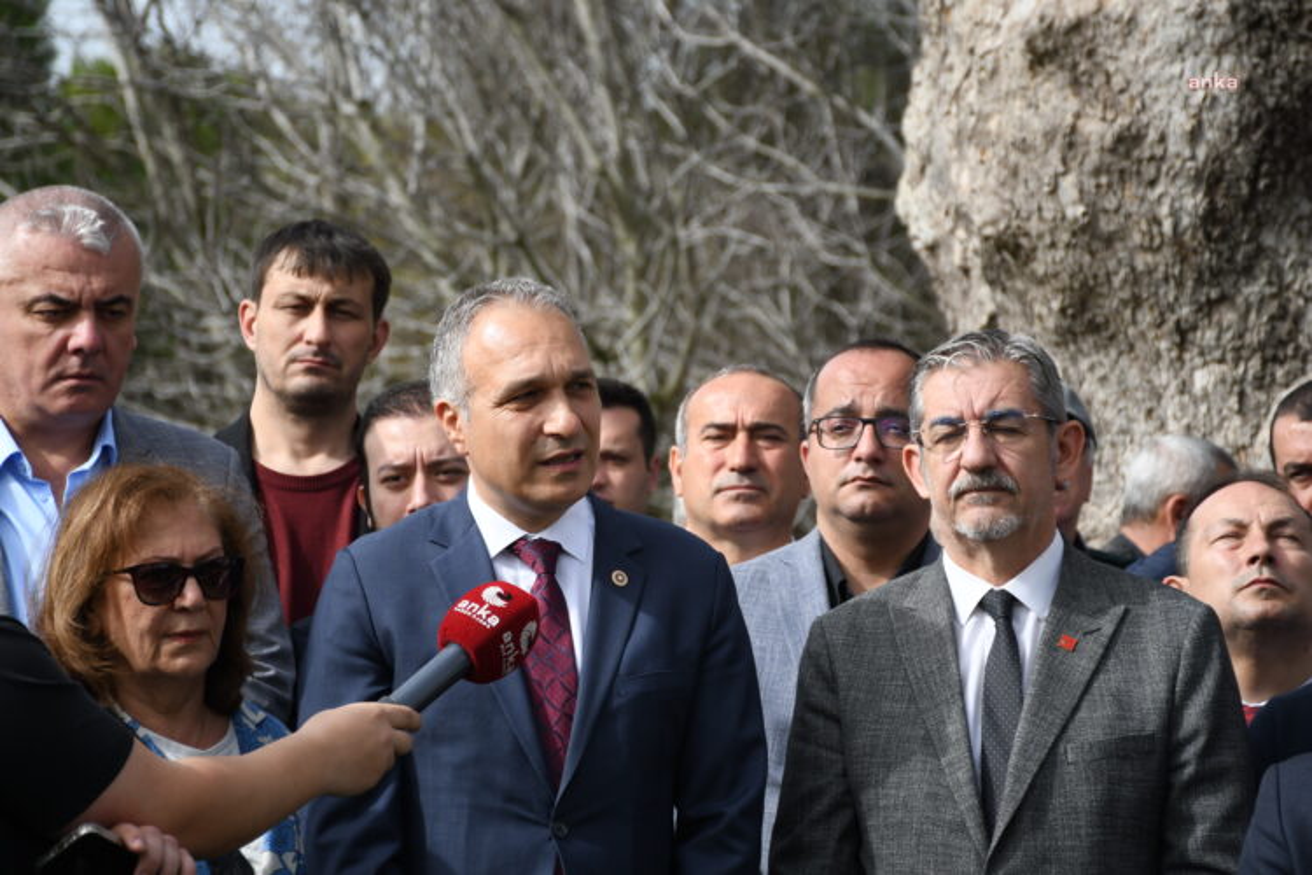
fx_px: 4920
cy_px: 438
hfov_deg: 15.2
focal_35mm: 135
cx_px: 656
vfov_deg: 10.2
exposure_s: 1/400
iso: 160
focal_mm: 90
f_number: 5.3
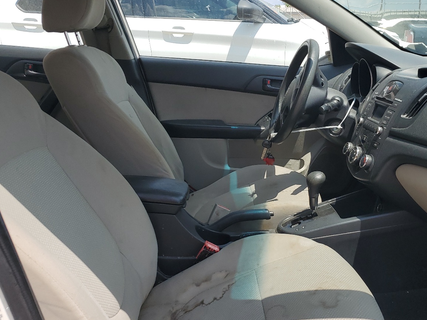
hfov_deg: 50.5
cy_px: 194
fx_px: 444
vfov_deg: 39.5
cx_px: 284
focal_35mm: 36
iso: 50
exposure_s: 1/2000
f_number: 1.5
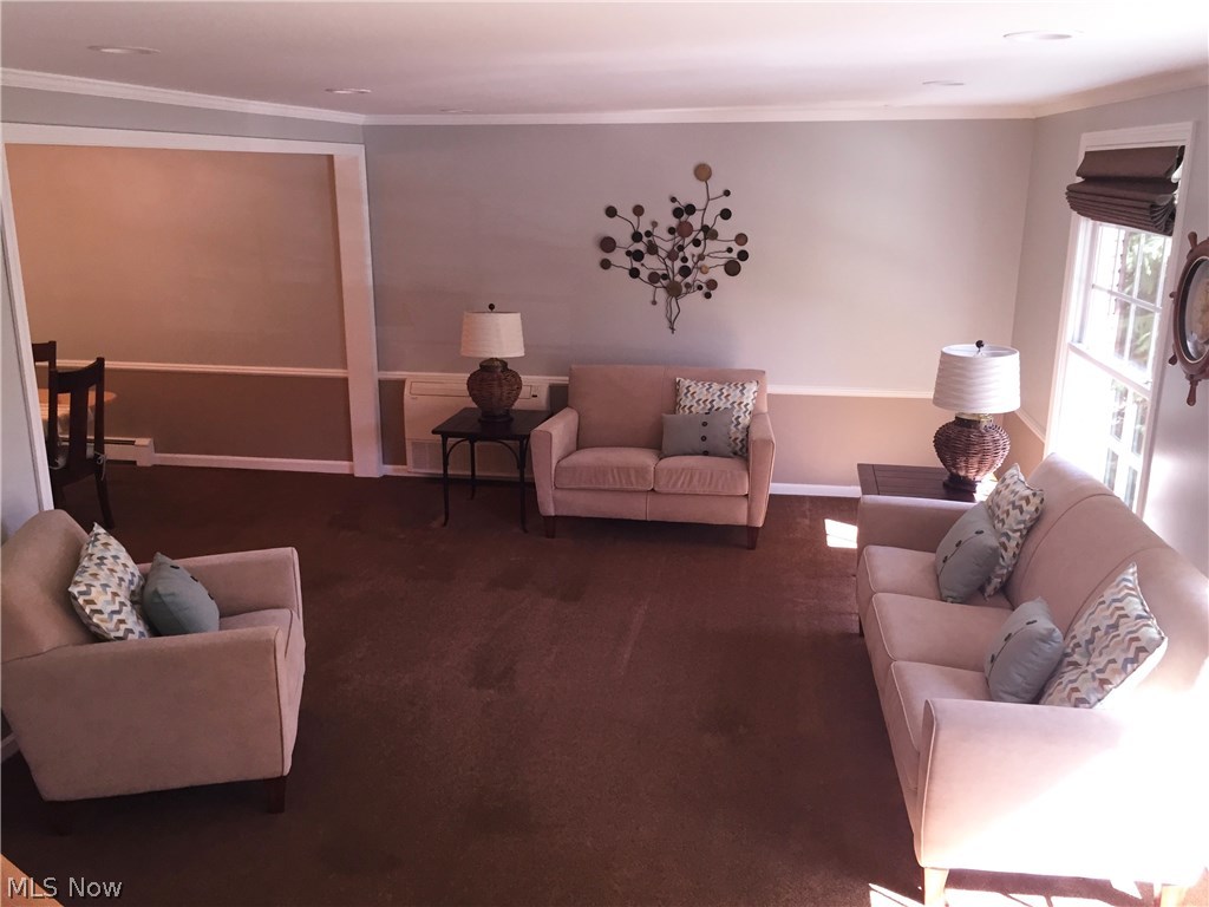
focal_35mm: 29
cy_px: 454
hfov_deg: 61.7
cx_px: 604
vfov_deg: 48.2
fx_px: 1013
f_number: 2.2
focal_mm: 4.15
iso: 40
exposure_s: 1/30
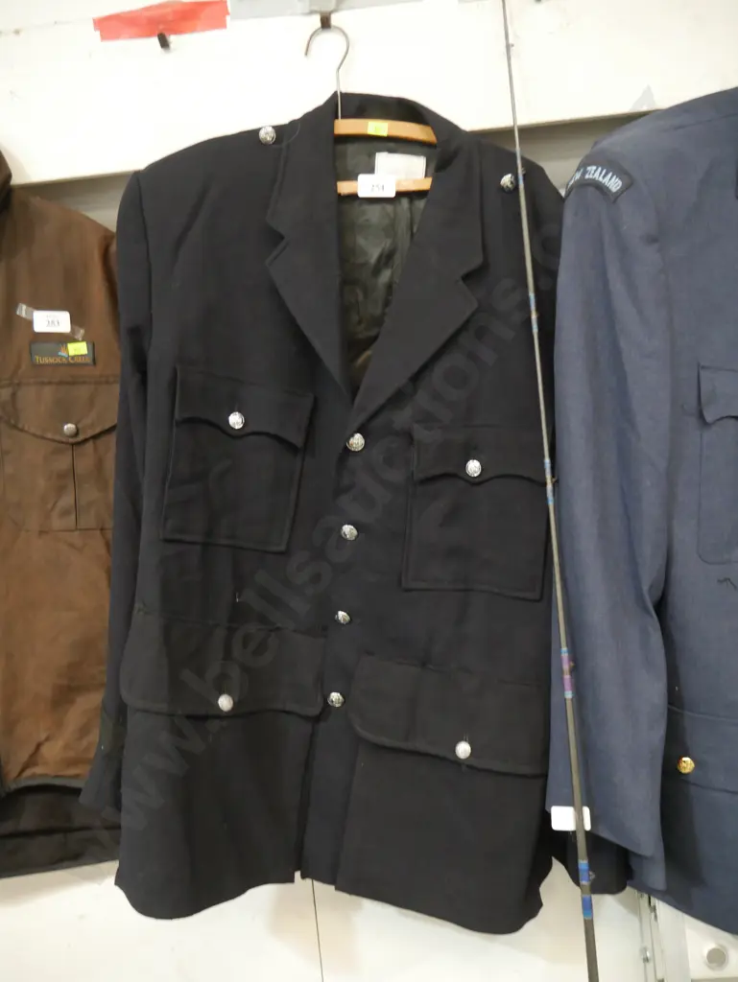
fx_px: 795
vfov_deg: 63.4
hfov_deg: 49.8
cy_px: 491
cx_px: 369
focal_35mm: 28
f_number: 3.5
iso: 1600
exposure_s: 1/60
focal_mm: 14
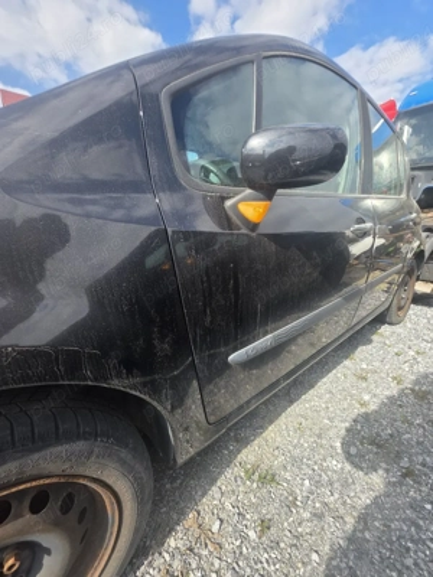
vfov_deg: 106.2
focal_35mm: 13
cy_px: 288
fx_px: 217
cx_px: 216
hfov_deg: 89.9
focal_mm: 2.2
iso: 40
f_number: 1.9
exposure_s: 1/909
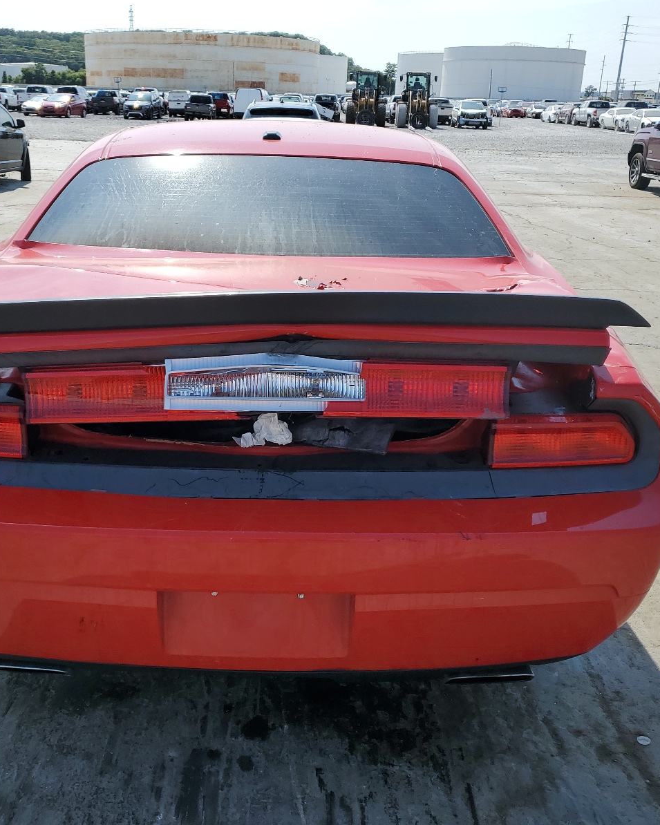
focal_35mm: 34
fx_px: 830
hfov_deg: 43.3
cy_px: 411
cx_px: 290
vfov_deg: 52.8
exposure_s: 1/3333
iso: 50
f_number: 1.5
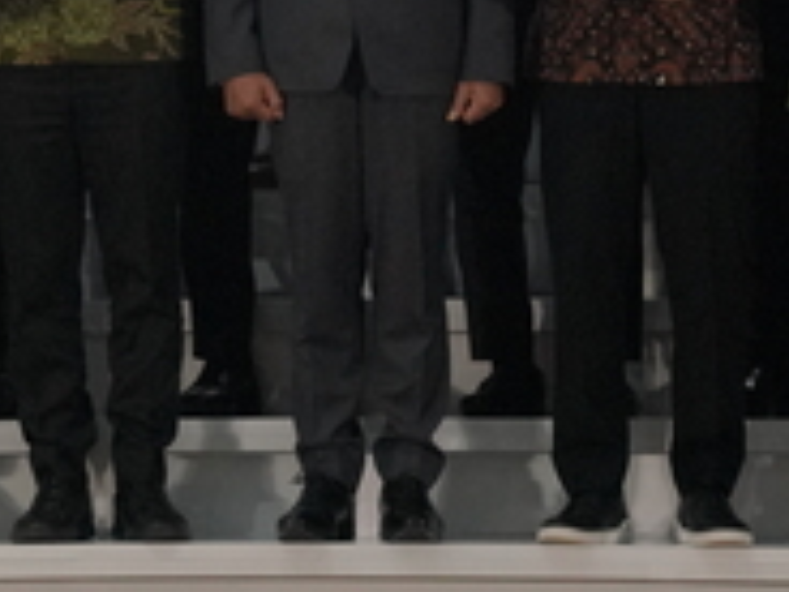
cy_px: -450
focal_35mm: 275
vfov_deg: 5.3
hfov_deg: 7.2
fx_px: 6278
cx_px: 270
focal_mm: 58.3
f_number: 3.5
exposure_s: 1/400
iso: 2500
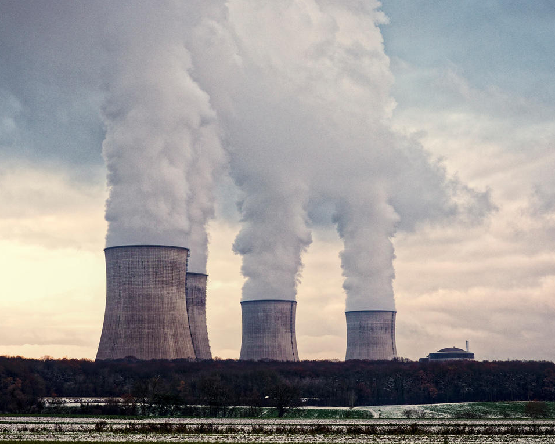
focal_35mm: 98
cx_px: 257
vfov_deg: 15.7
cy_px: 219
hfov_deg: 19.6
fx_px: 1610
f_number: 5
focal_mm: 40
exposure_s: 1/160
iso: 200
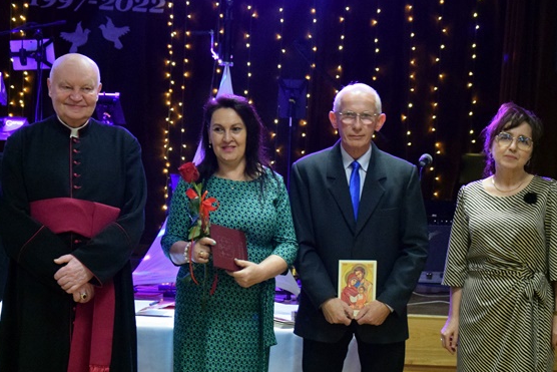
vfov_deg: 13.4
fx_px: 1578
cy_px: 273
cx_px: 261
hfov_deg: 20.0
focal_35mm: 102
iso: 5000
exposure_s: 1/100
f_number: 4.8
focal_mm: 42
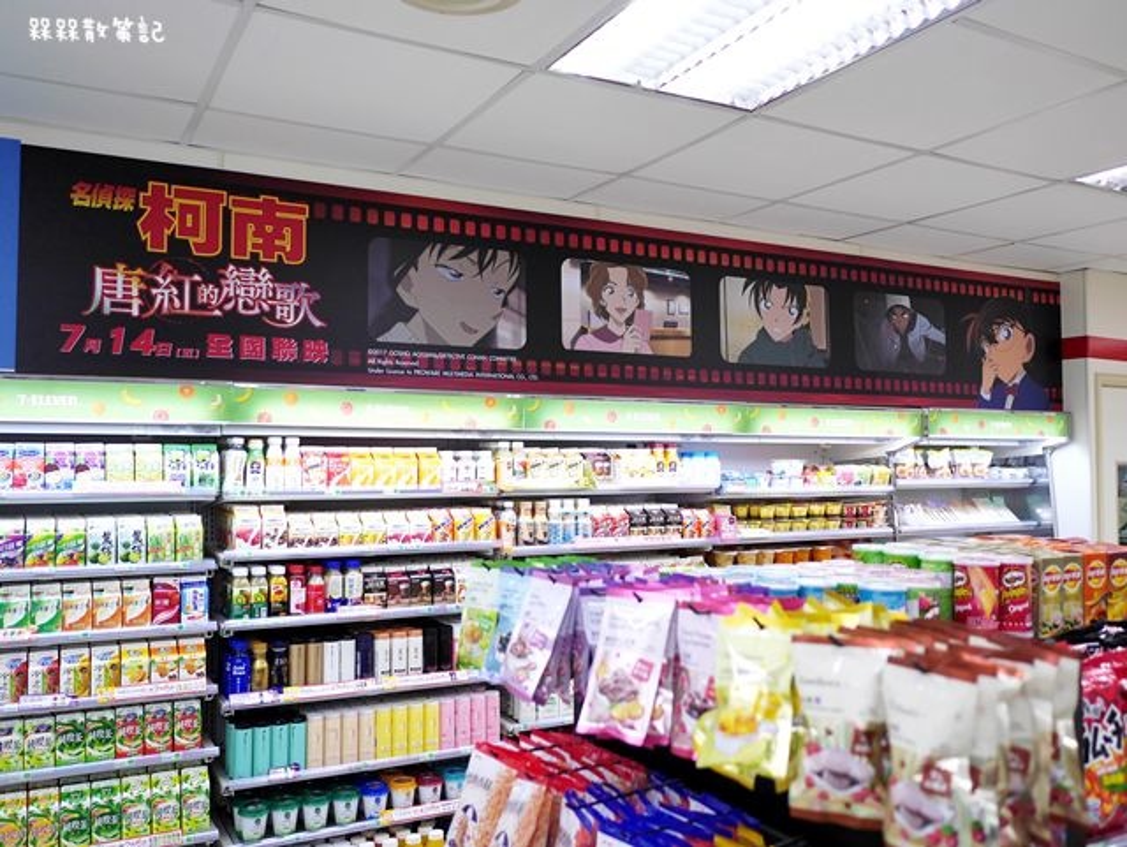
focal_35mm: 30
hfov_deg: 59.9
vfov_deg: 46.9
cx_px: 564
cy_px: 424
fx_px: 977
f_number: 2
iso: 160
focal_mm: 15
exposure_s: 1/125
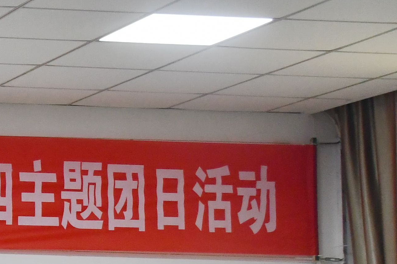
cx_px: -427
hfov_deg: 12.2
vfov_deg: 9.3
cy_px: 229
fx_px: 1621
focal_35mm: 147
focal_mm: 23
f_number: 6.3
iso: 1000
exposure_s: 1/160
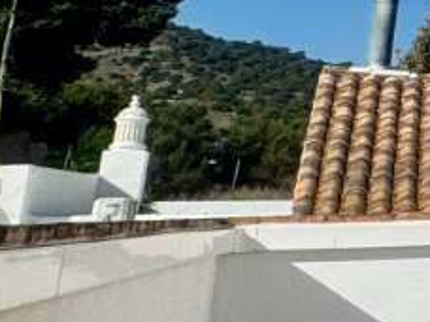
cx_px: 1371
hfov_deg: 10.7
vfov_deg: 15.8
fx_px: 1143
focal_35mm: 92
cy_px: 3
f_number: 2.2
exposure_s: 1/5650
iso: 40
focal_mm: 2.22
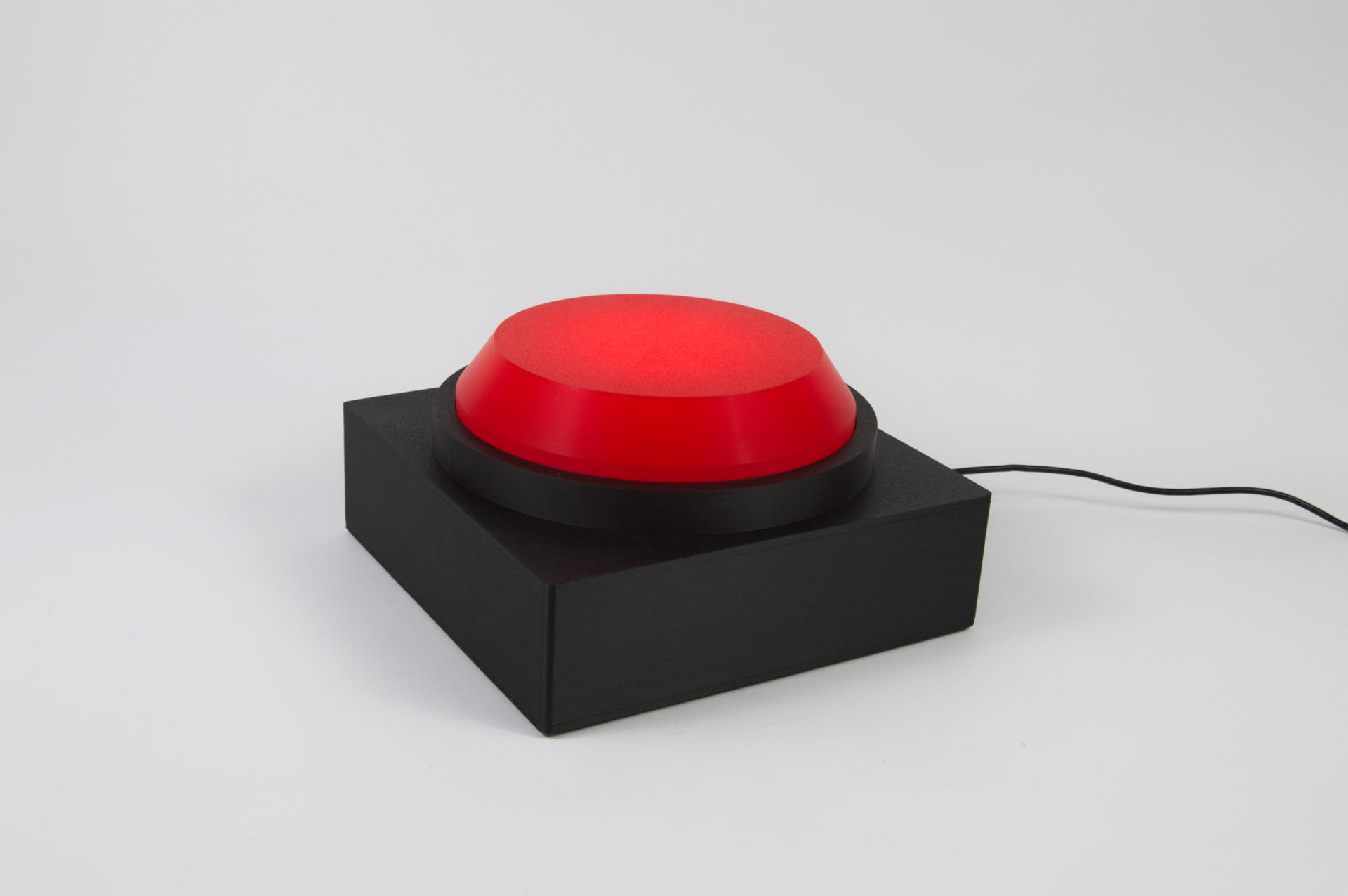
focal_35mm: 42
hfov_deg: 46.4
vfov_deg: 31.8
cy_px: 448
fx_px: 1571
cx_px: 674
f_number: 10
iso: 200
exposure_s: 1/50
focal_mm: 28
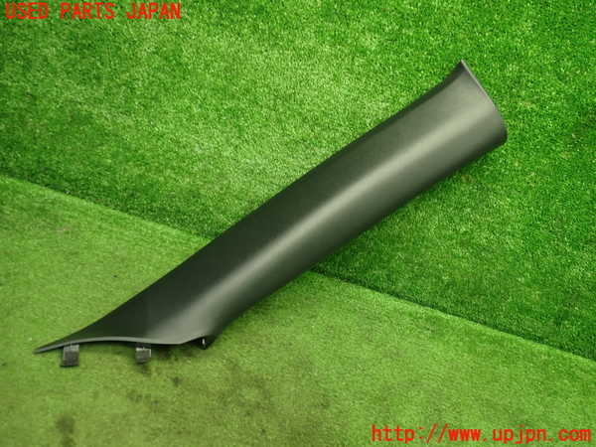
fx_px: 517
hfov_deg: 60.0
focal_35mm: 30
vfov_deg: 46.8
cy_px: 224
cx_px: 298
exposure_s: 1/30
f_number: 2.3
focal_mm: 5.4
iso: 200
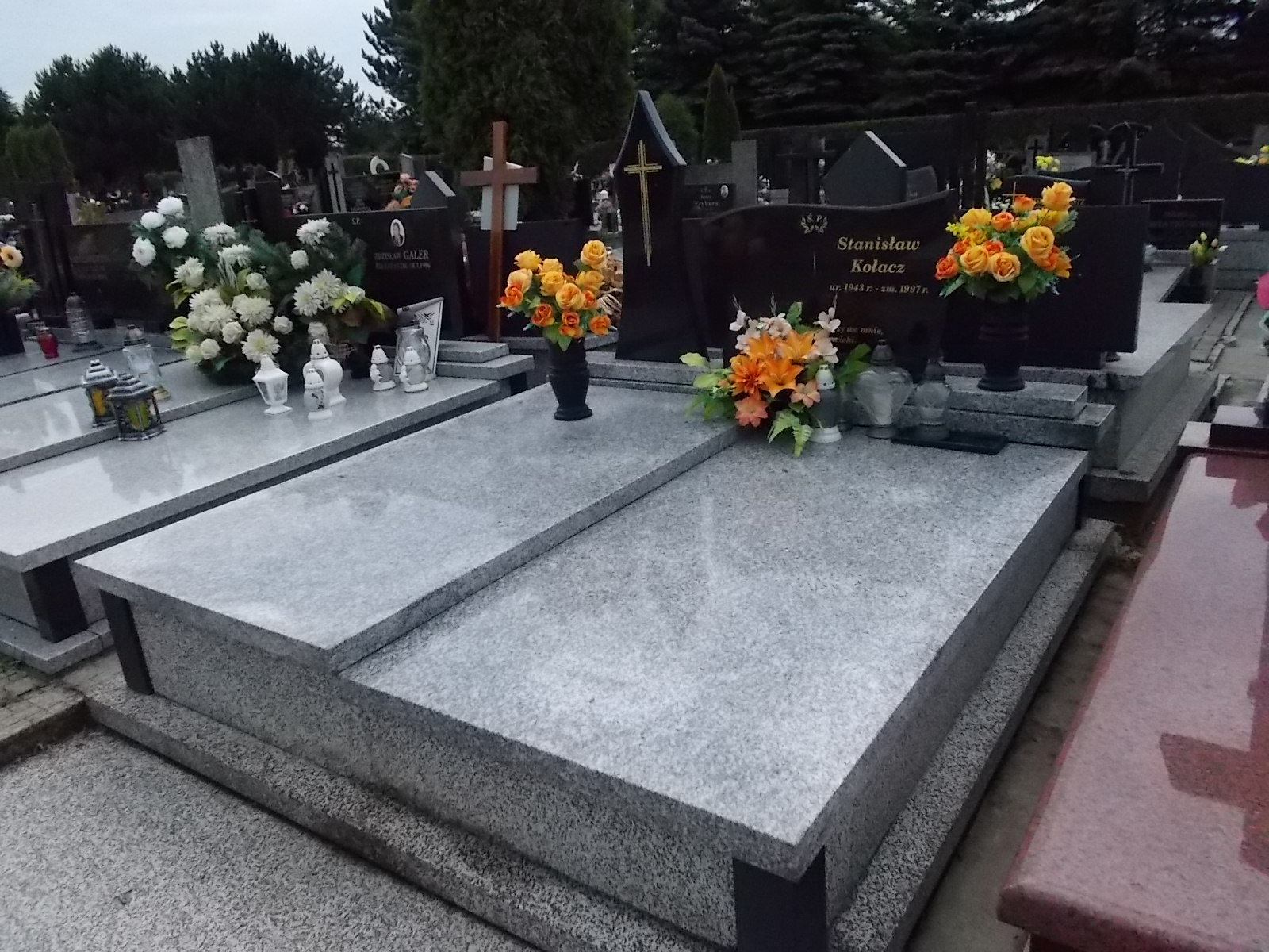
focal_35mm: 26
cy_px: 476
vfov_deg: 53.1
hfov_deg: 67.3
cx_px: 634
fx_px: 953
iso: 400
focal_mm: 4.6
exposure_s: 1/1000
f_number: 8
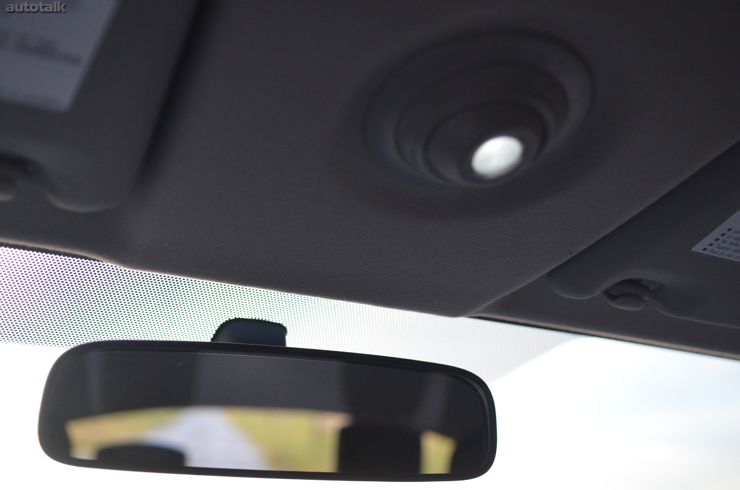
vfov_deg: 28.8
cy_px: 245
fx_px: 954
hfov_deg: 42.4
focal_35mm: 46
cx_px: 370
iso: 1600
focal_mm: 31
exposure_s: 1/100
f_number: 2.8
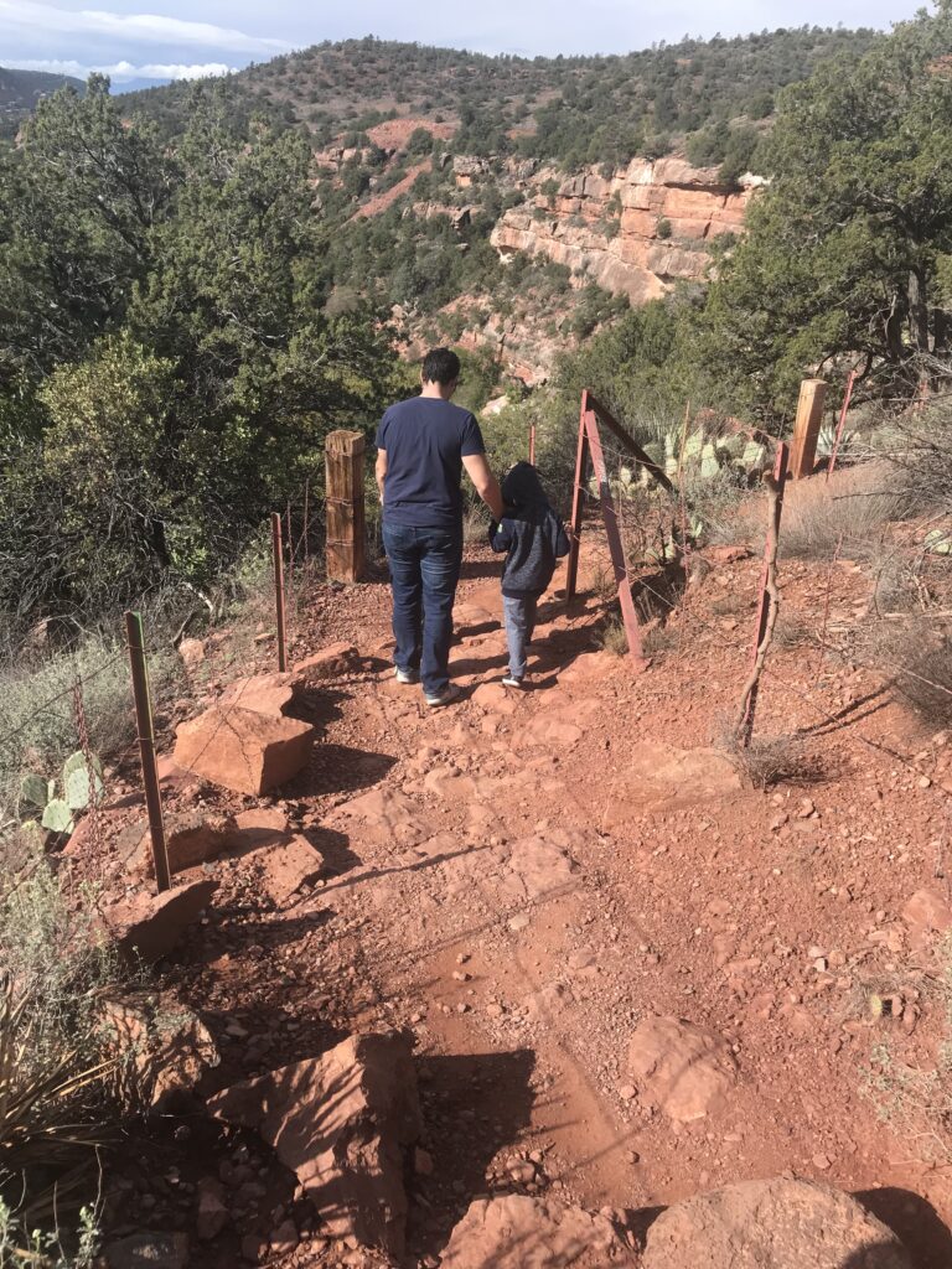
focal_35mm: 28
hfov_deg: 49.7
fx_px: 1027
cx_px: 476
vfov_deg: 63.4
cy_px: 634
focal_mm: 3.99
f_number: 1.8
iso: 20
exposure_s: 1/1350
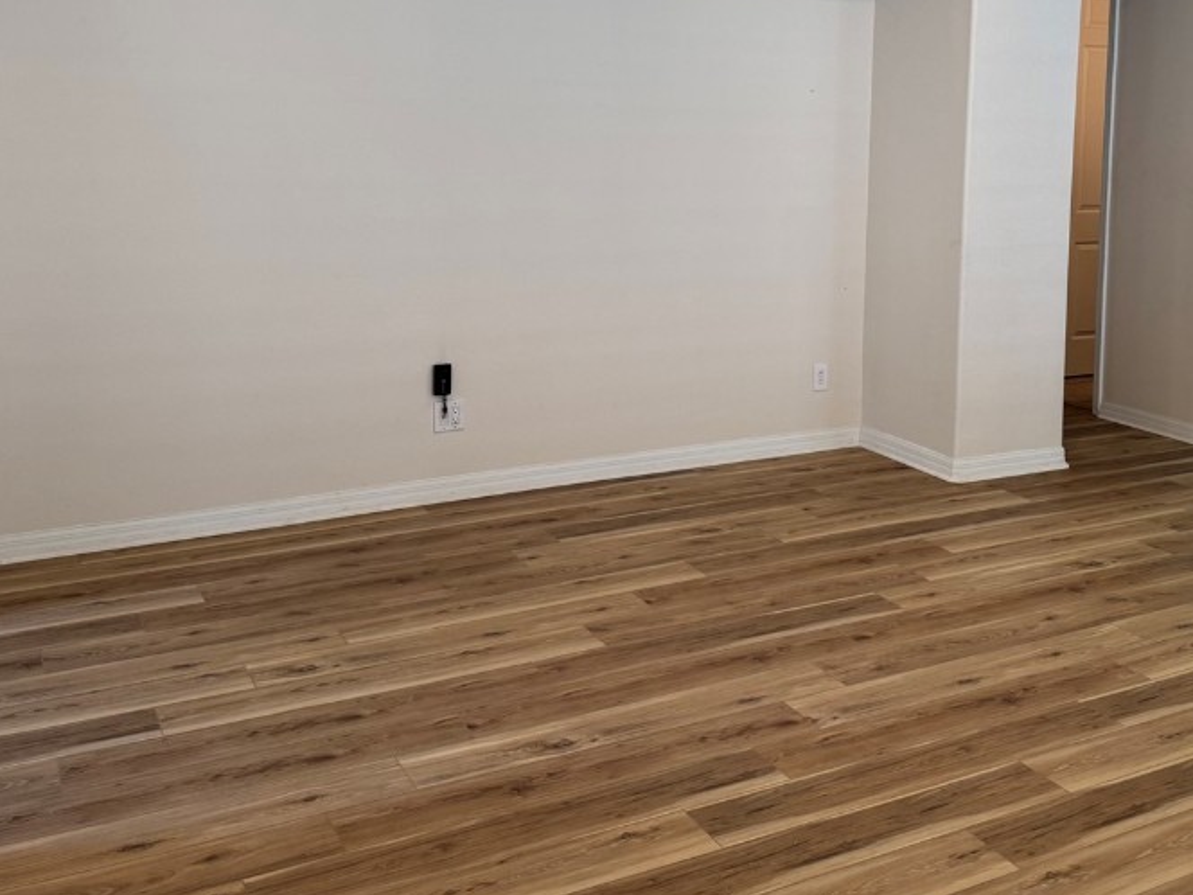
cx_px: 676
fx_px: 1275
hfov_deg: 50.0
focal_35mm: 37
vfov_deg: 37.6
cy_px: 216
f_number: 1.78
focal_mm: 6.76
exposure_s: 1/120
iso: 125
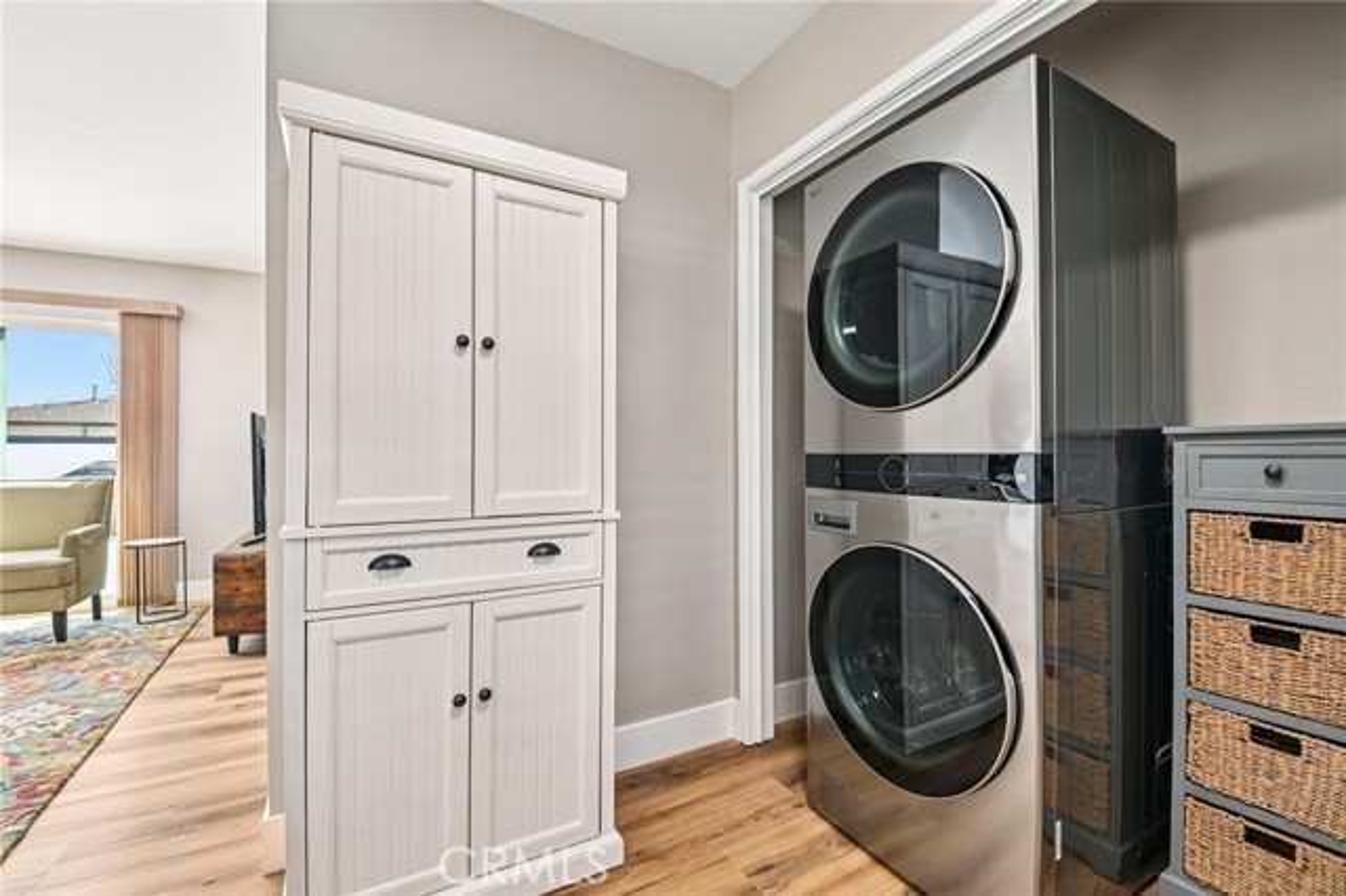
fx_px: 561
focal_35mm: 15
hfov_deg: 100.4
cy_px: 448
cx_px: 673
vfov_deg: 77.3
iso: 250
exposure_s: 1/5
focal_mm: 15
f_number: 8
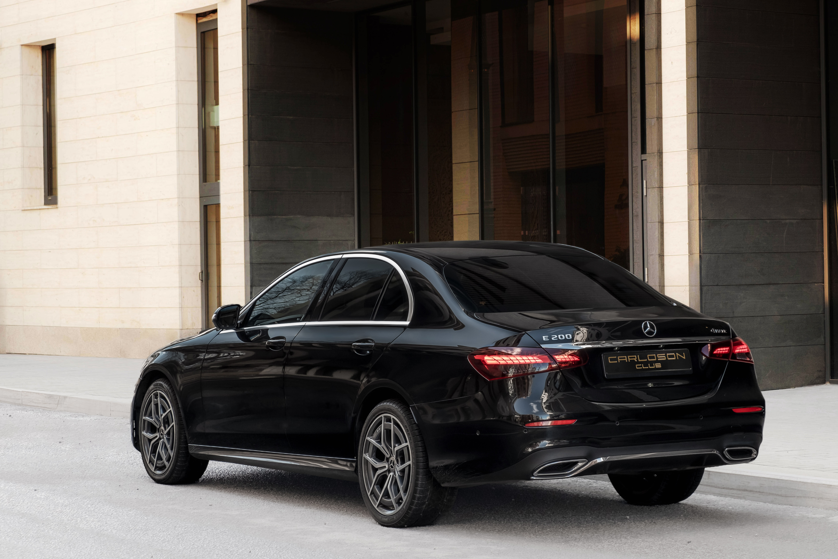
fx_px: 1815
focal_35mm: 78
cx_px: 438
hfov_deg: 26.0
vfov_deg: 17.5
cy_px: 294
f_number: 5.6
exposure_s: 1/25
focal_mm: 48.5
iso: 400
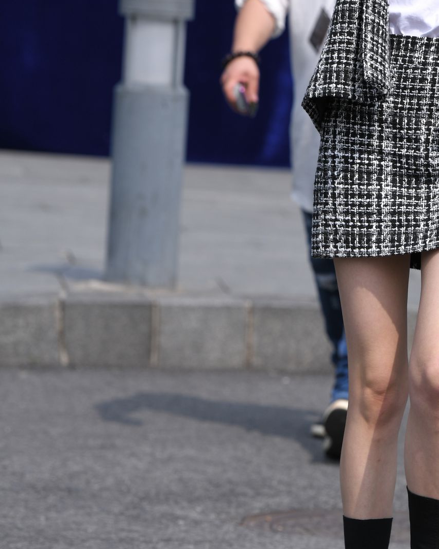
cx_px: 459
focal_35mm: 408
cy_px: 162
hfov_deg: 3.8
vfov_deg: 4.7
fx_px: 6626
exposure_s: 1/800
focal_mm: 170
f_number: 5.6
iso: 125
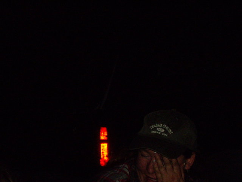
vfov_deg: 13.0
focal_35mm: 114
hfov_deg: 17.3
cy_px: 91
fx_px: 797
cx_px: 121
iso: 400
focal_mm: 18.6
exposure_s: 1/125
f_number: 5.2
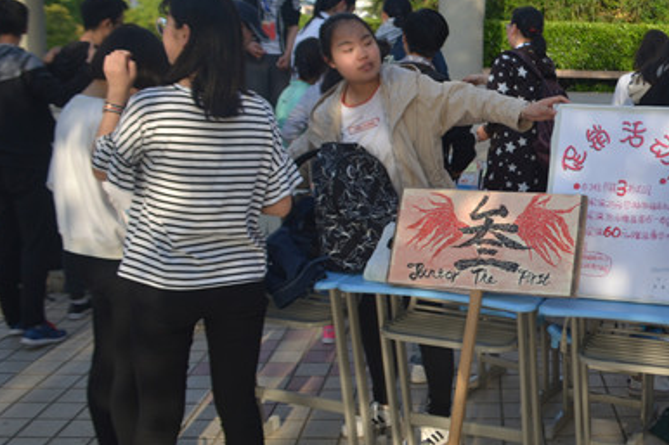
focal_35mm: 42
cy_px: 196
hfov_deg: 44.7
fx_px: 780
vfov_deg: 31.8
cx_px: 511
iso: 100
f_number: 3.5
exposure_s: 1/400
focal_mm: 18
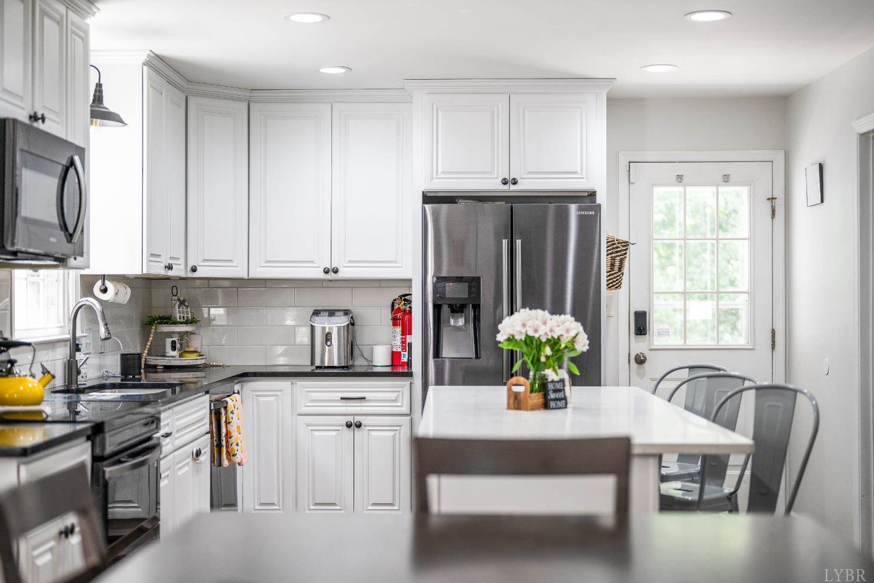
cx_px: 428
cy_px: 292
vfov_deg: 26.5
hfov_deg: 38.9
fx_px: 1238
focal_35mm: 51
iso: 640
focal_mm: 50
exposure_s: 1/400
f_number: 1.8
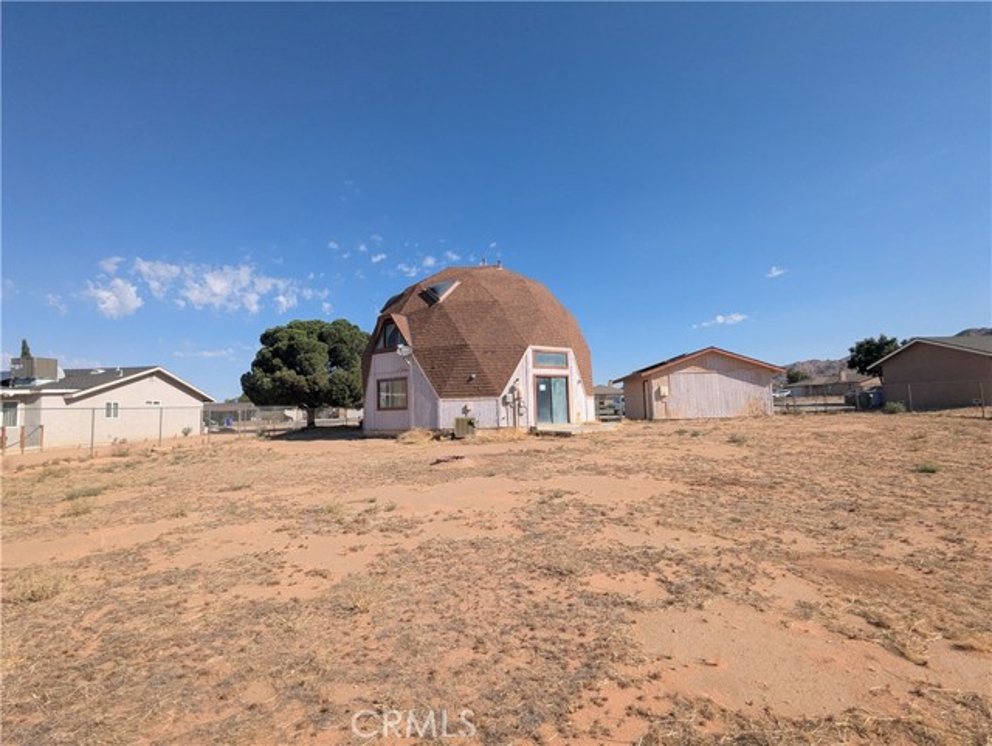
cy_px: 373
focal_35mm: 16
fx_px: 459
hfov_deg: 94.5
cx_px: 496
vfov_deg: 78.2
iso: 48
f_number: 2.2
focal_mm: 2.35
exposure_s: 1/2114
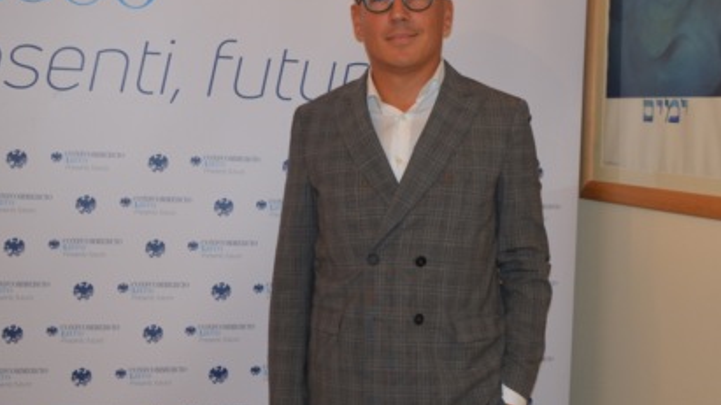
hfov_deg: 39.7
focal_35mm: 52
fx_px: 994
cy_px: 150
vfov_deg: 23.0
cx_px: 423
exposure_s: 1/60
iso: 640
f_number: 3.8
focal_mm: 20
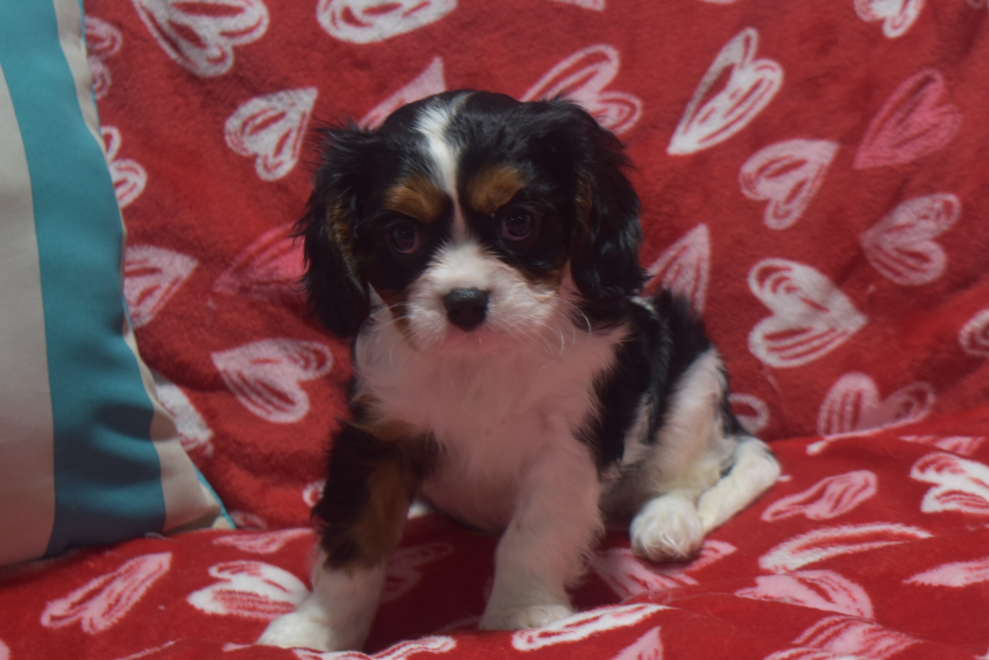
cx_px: 494
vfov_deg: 18.9
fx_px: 1978
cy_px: 330
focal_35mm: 72
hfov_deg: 28.1
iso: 400
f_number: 5.3
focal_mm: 48
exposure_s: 1/30
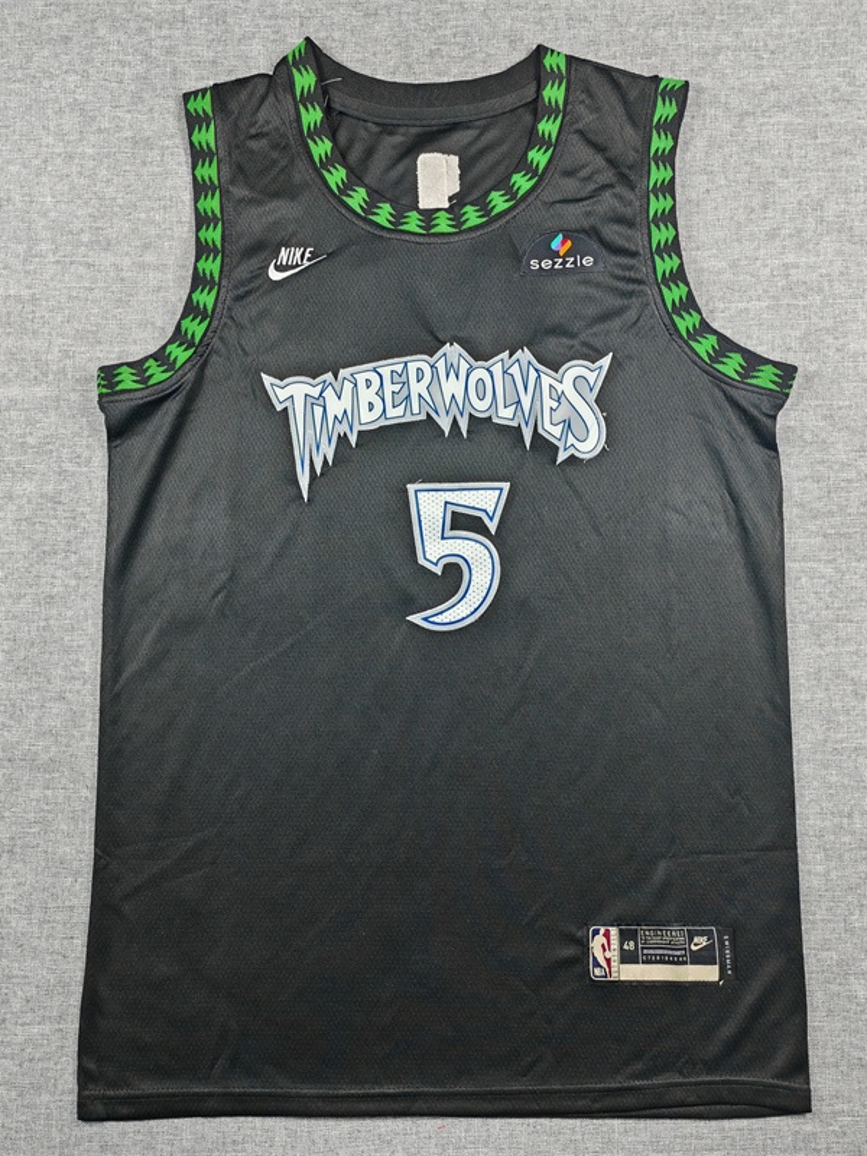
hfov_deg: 54.9
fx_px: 835
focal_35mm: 25
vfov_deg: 69.4
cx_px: 434
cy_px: 578
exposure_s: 1/100
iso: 160
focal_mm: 5.3
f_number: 1.9
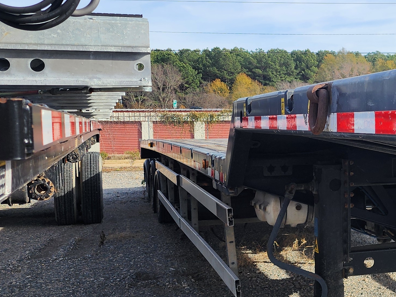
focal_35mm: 63
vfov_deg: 23.3
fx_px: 721
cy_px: 163
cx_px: 418
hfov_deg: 28.4
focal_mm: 6.4
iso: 12
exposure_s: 1/634
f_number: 1.8
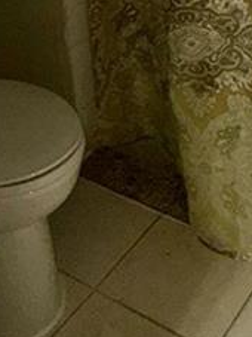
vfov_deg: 21.1
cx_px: 246
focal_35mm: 74
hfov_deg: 19.4
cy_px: -203
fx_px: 719
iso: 20
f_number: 2.2
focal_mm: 2.22
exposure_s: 1/122
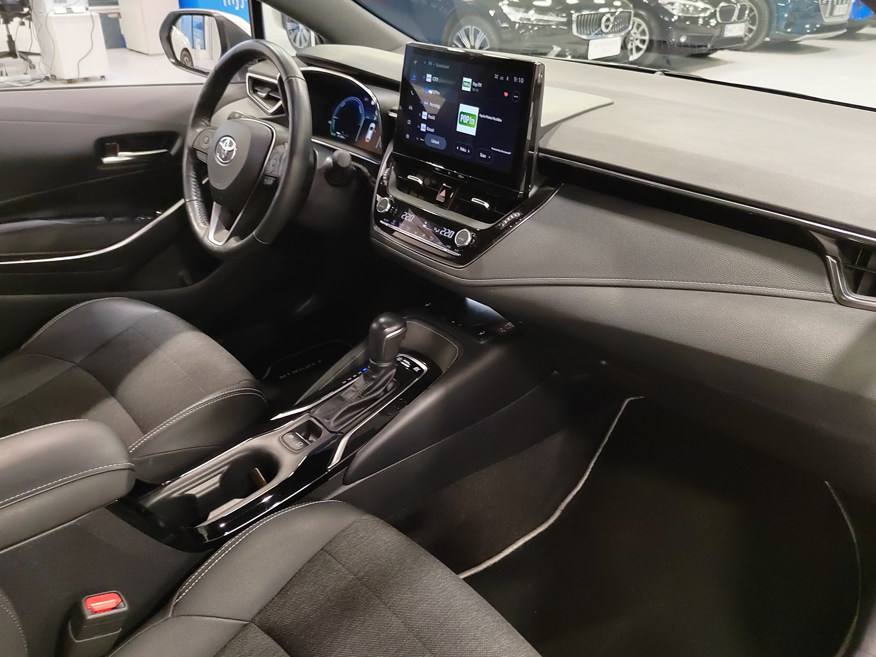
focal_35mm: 27
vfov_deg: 51.4
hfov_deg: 65.3
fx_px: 683
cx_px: 438
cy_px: 328
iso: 2566
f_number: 1.9
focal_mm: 5.52
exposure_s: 1/50
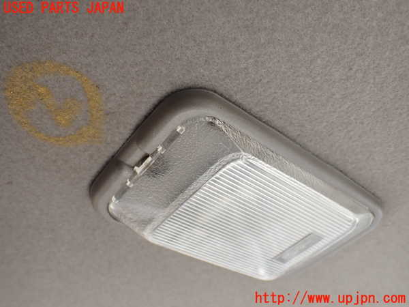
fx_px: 354
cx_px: 204
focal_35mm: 30
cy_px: 154
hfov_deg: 60.0
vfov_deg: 46.8
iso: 100
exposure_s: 1/125
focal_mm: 5.4
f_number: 2.3
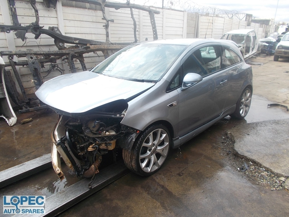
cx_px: 144
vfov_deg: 53.1
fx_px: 217
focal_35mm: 26
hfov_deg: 67.3
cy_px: 108
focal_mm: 4.6
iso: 80
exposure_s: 1/320
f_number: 3.2
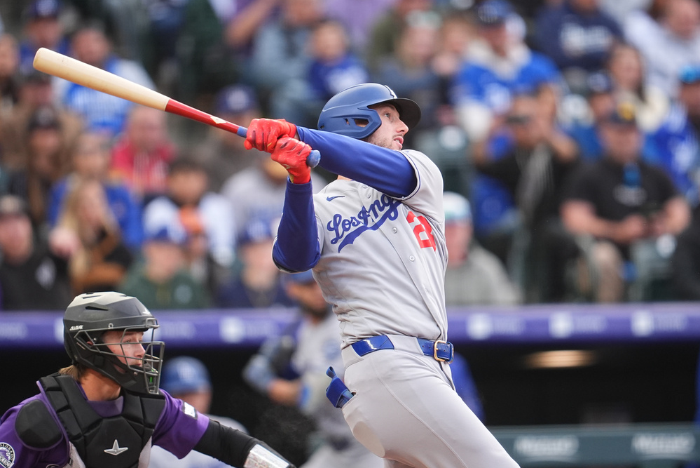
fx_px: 11963
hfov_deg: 3.4
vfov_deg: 2.2
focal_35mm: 615
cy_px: 237
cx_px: 348
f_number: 2.8
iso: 1250
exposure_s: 1/2000
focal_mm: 400
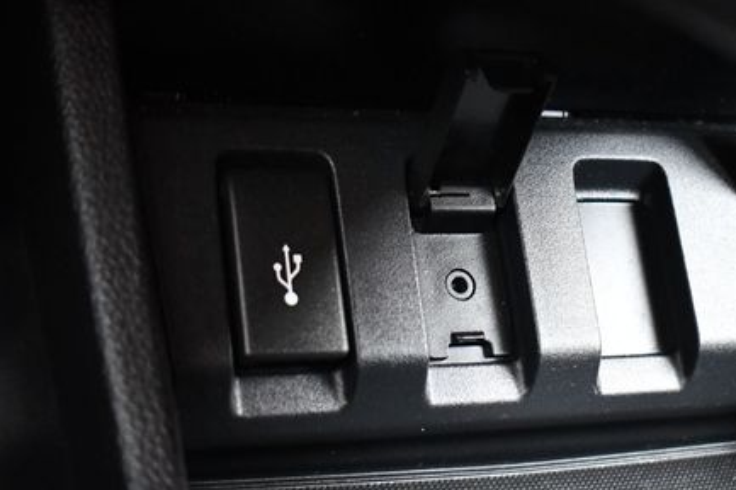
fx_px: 1389
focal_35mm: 68
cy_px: 240
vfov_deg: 20.0
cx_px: 530
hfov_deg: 29.3
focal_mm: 31
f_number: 4.2
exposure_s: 1/60
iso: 5000
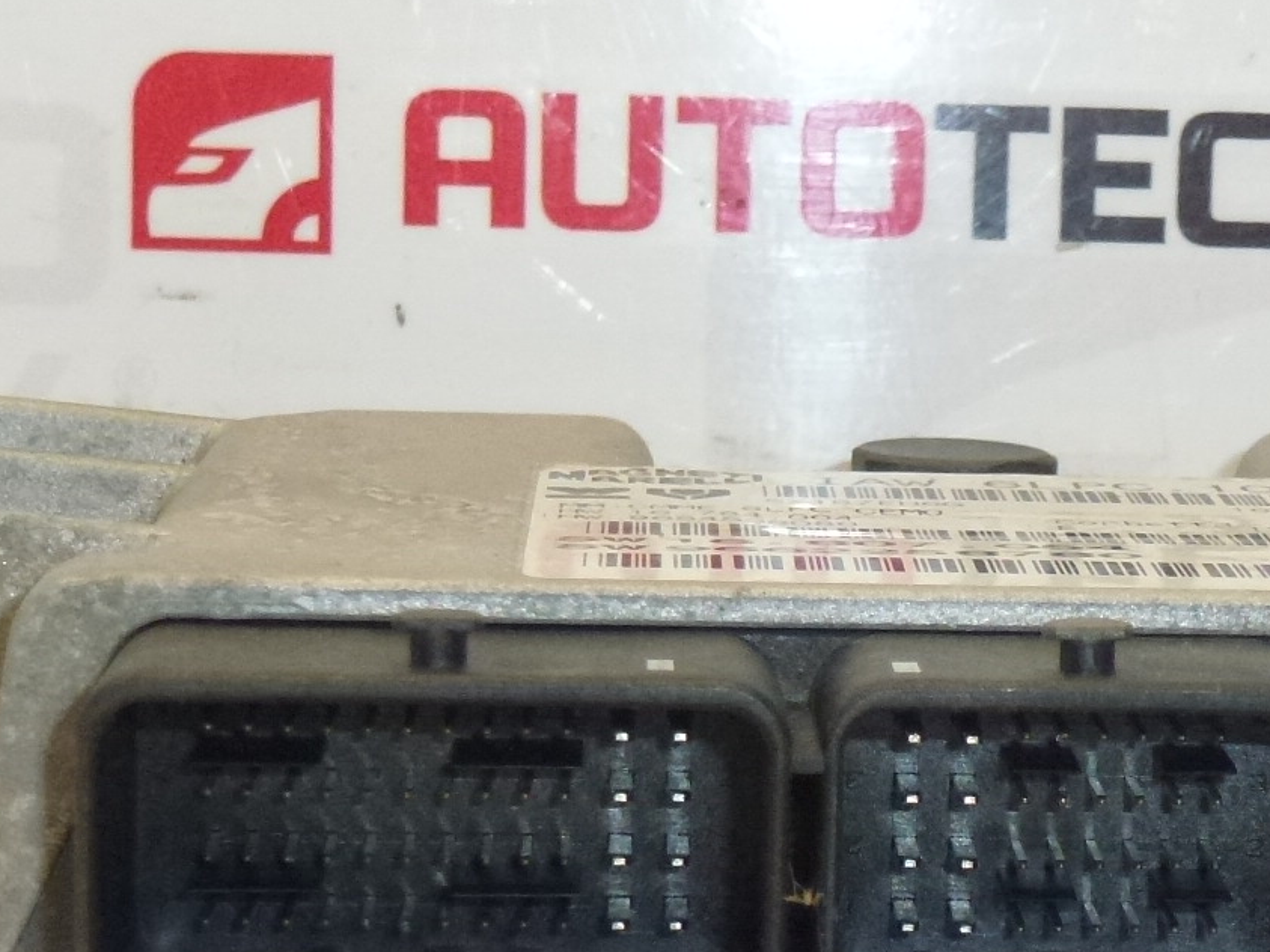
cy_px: 798
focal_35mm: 119
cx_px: 978
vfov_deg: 12.4
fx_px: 4365
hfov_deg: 16.5
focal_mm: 8.7
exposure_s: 1/160
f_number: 4.1
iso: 400
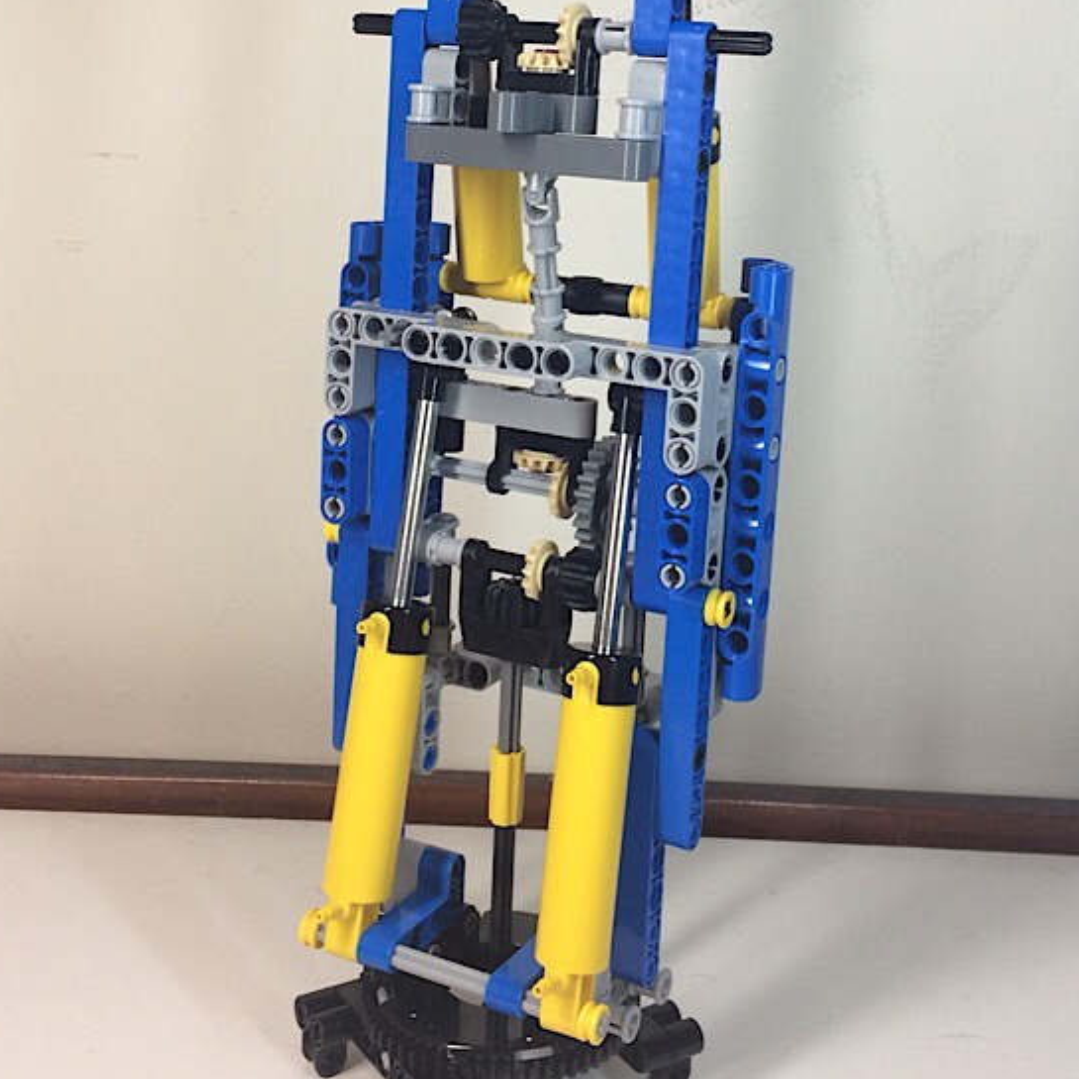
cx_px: 556
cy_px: 285
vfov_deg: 35.4
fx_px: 1657
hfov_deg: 36.1
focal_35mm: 47
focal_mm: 4.15
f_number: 2.2
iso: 50
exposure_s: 1/50
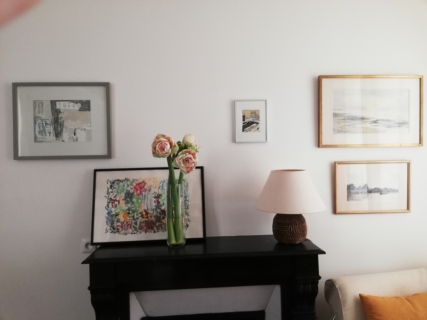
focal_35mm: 26
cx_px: 214
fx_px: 321
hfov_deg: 67.3
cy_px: 160
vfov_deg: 53.1
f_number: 2.2
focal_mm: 3.81
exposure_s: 1/33.3
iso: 250
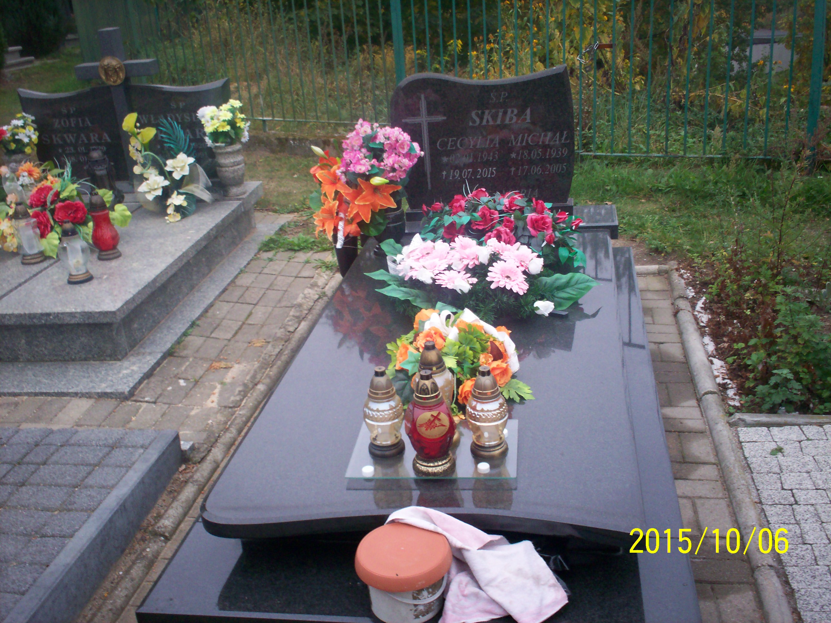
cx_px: 416
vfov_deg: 39.7
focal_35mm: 36
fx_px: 864
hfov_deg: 51.4
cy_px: 312
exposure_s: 1/22.8
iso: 140
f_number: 4.5
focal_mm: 6
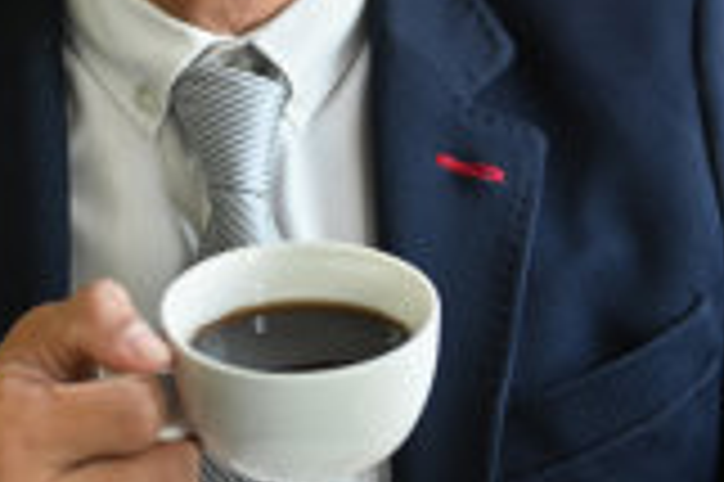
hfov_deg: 10.8
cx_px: 481
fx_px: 3817
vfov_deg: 7.2
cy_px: 0
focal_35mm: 190
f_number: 2
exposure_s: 1/250
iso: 400
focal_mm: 50
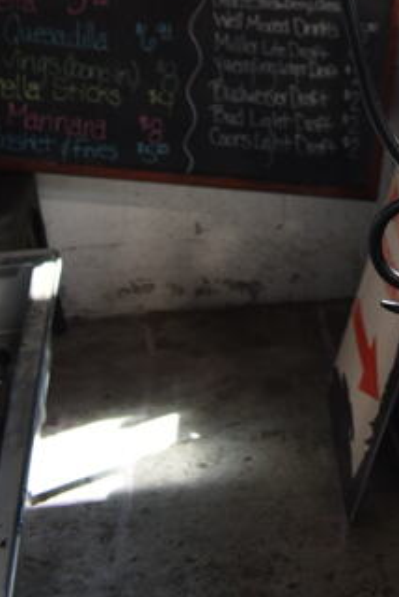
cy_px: -193
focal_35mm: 77
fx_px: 1277
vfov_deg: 23.1
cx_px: 496
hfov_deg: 16.9
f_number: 3.5
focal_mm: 18
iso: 140
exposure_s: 1/30
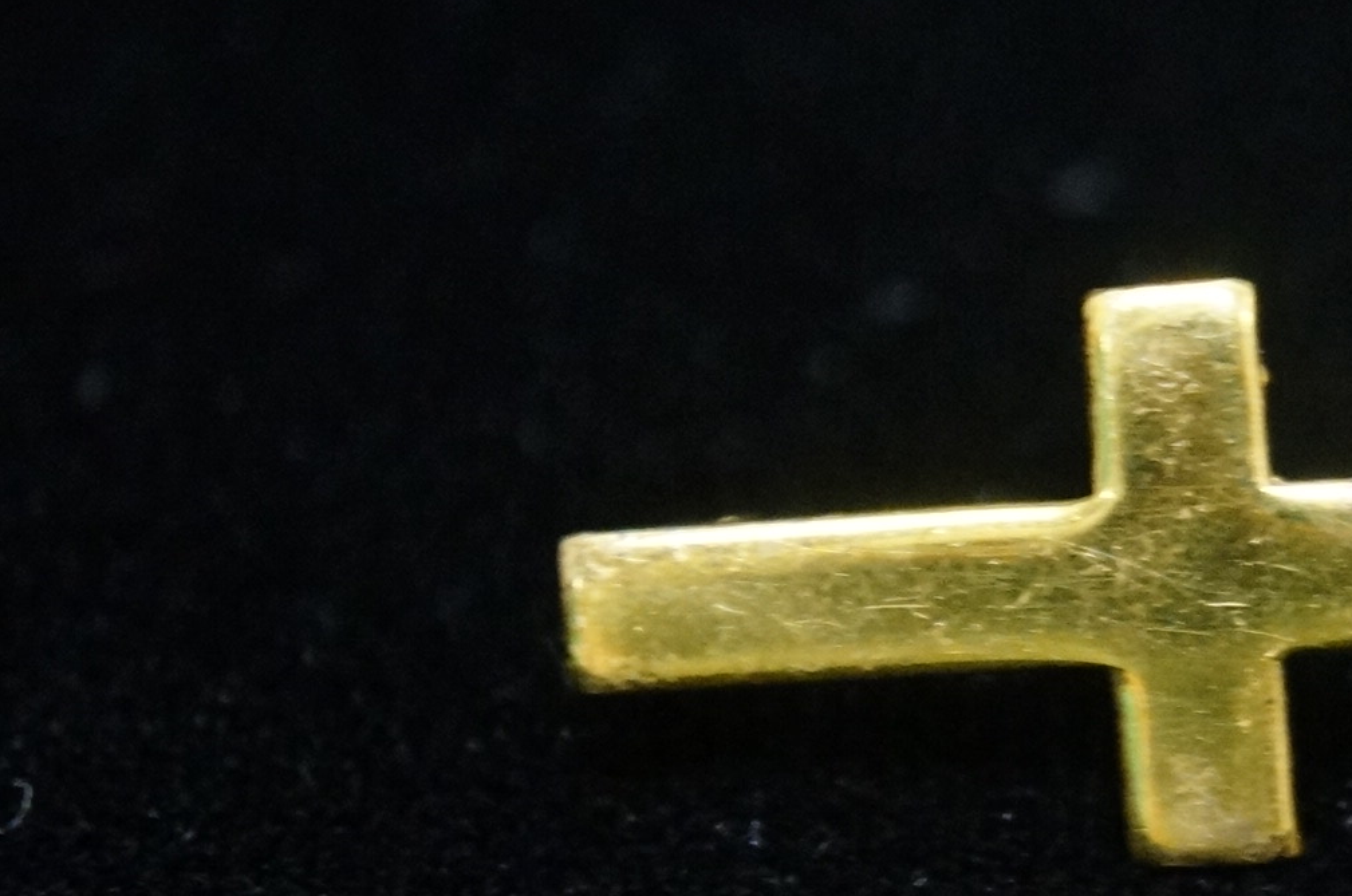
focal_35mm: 200
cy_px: 398
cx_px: 1530
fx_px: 7506
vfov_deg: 6.8
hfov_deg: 10.2
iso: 3200
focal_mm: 55
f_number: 5.6
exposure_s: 1/40
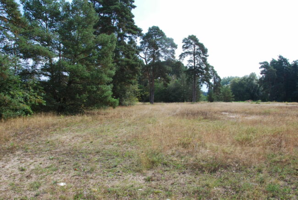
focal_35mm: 30
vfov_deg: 43.7
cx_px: 149
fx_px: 249
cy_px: 100
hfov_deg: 61.9
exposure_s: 1/200
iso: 200
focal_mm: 20
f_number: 10
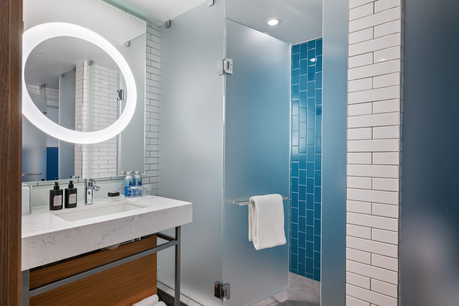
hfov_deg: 86.9
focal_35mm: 19
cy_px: 153
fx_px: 242
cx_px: 230
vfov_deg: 64.6
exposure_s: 1/13
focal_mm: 19
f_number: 7.1
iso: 400
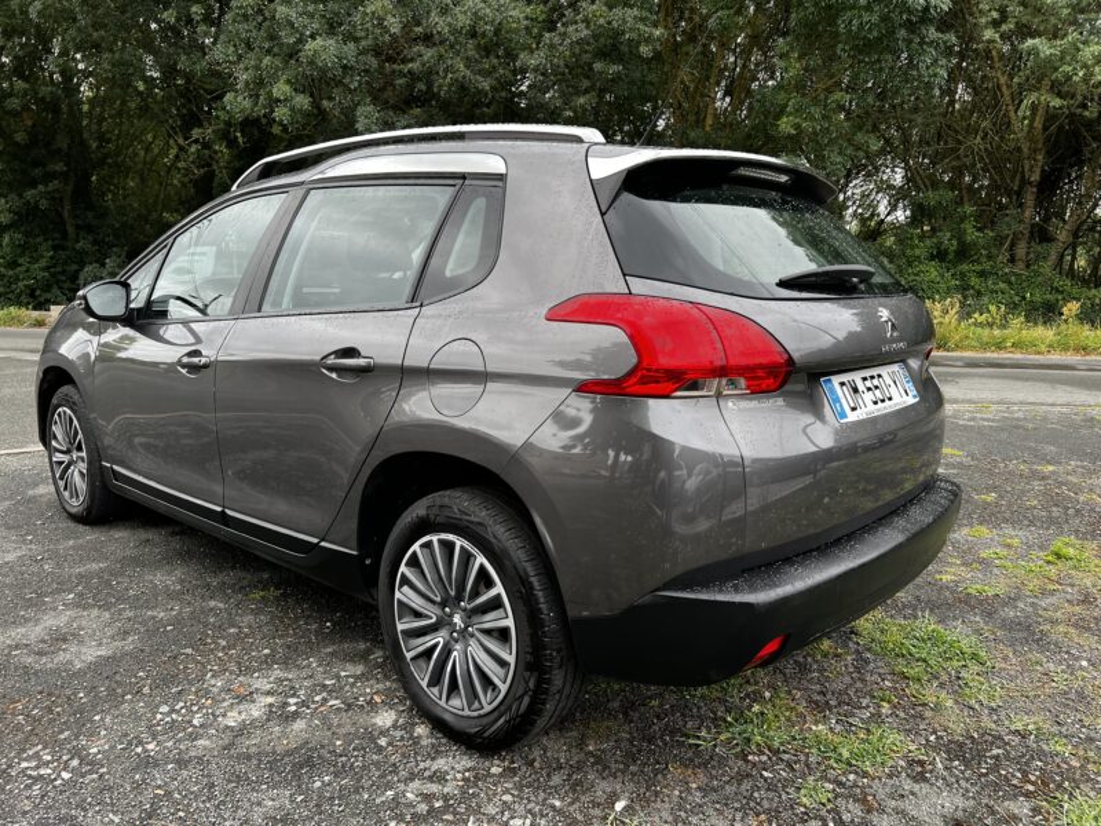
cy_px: 413
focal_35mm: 26
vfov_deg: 53.1
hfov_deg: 67.3
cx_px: 550
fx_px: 827
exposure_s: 1/466
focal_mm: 5.7
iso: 50
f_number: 1.5
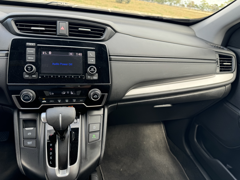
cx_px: 120
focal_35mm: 24
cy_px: 90
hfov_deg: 71.6
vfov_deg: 56.8
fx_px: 166
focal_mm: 6.76
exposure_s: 1/167
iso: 64
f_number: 1.78
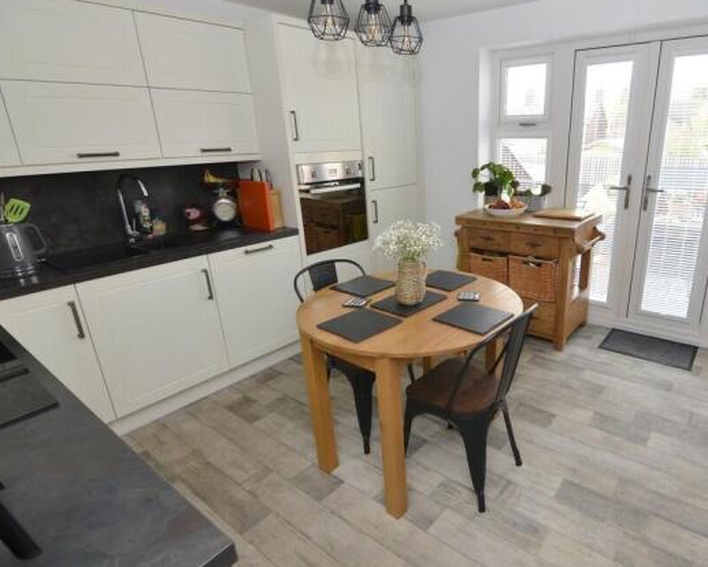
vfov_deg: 69.2
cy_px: 281
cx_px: 438
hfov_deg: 80.2
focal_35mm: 20
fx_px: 411
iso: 800
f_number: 5.6
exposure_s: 1/60
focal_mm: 11
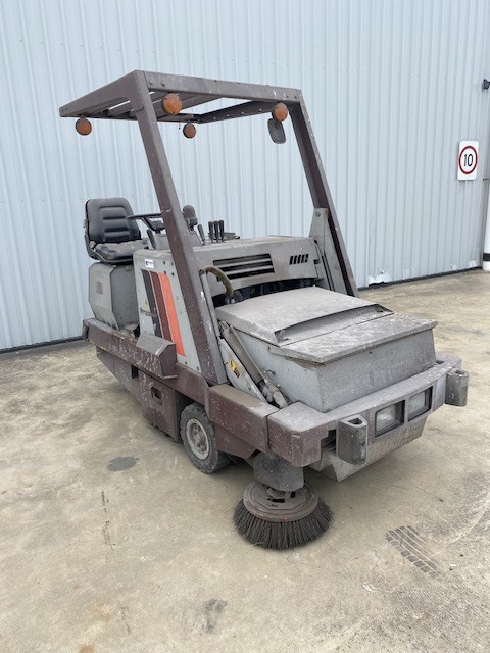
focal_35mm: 26
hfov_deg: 53.1
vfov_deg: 67.3
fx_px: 491
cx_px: 245
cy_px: 326
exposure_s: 1/1504
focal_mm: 4.25
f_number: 1.8
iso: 32
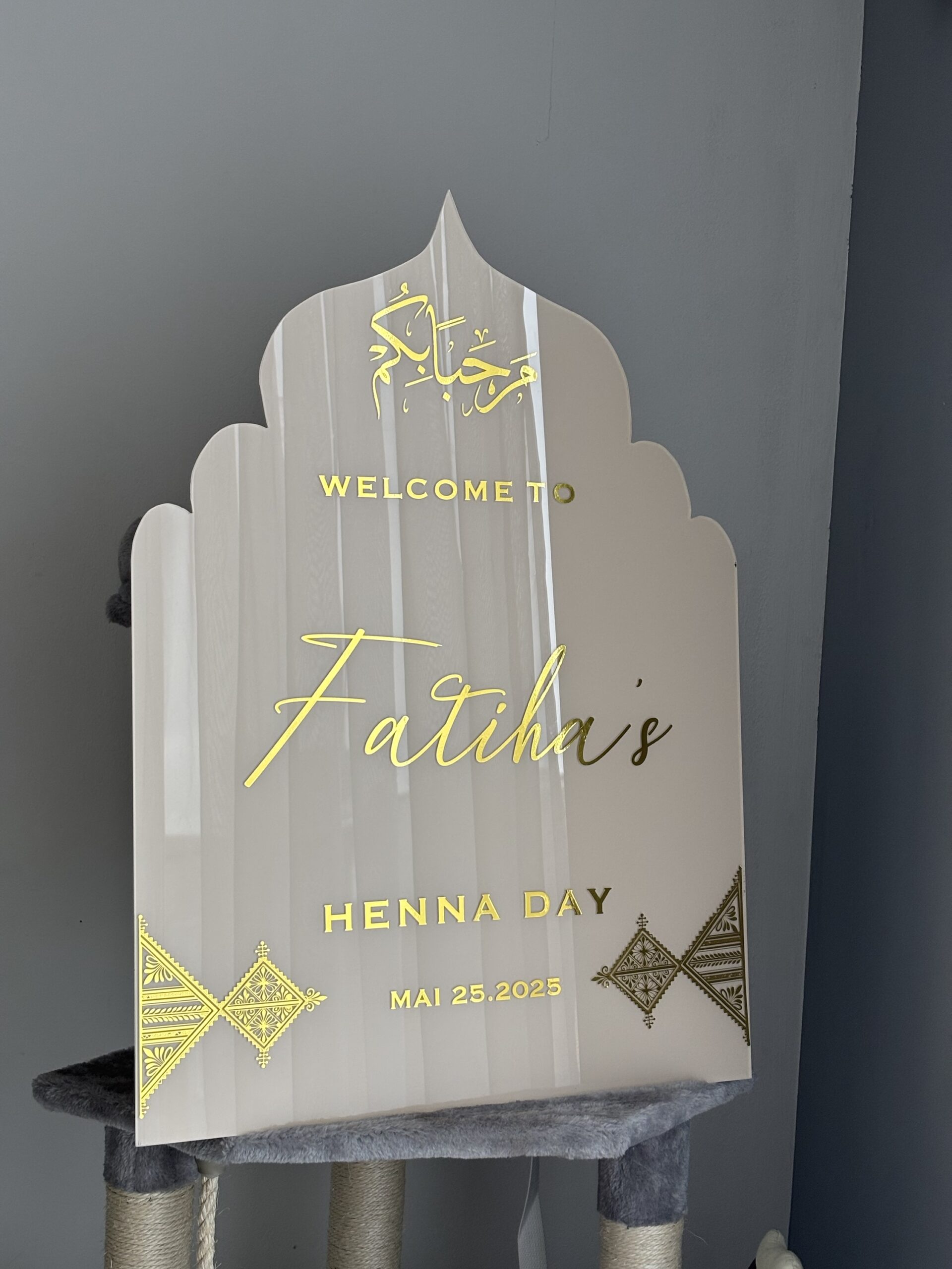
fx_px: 1907
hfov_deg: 28.0
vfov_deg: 36.8
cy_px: 634
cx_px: 476
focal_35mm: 52
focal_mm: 5.96
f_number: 1.6
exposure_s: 1/70
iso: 50
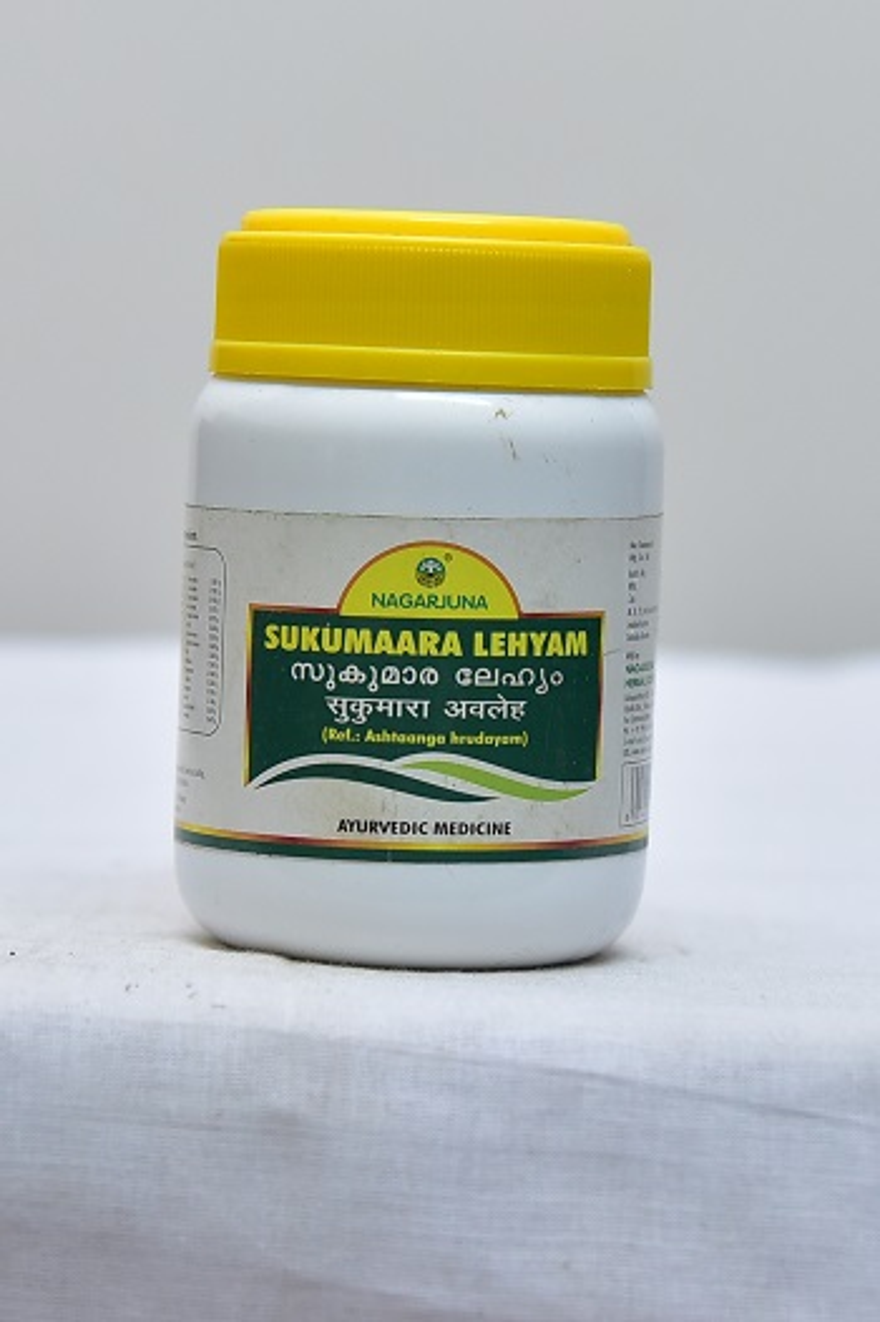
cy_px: 661
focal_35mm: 70
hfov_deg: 19.4
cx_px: 440
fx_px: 2570
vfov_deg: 28.9
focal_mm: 70
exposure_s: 1/125
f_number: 4
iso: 1600
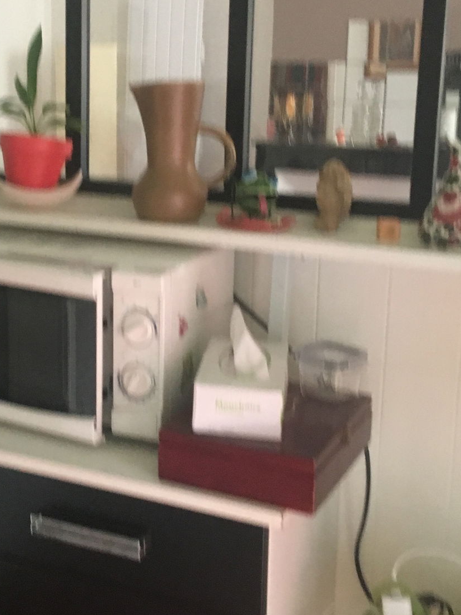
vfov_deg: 34.2
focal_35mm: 56
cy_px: 245
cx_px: 135
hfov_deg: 25.9
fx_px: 994
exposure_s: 1/20
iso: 200
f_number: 2.2
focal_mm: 4.15
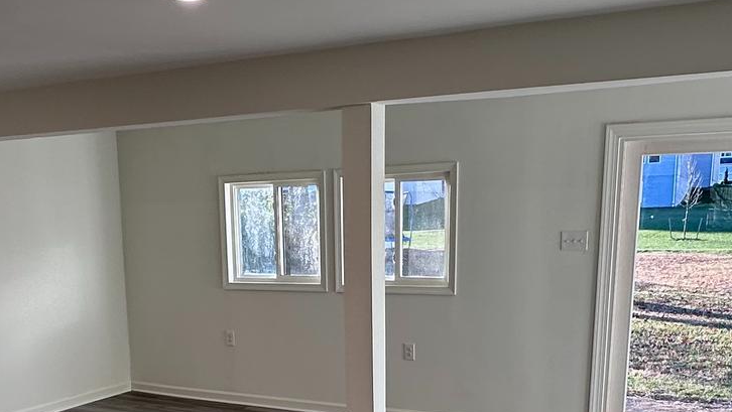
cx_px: 337
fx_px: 835
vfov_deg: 26.3
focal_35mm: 43
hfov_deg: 47.3
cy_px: 409
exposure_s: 1/127
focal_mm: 2.22
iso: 40
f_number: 2.2
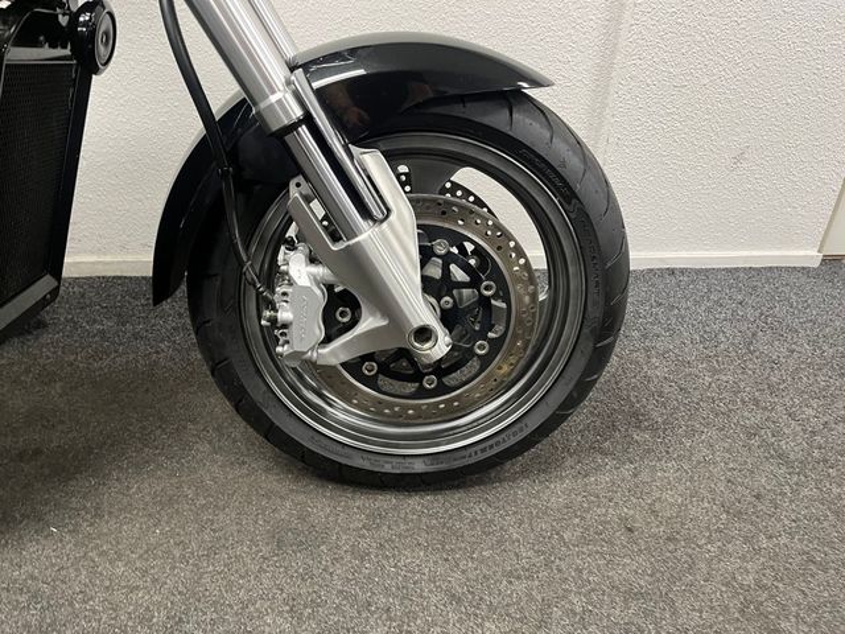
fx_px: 635
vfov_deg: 53.1
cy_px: 317
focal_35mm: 26
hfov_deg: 67.3
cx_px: 422
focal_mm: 5.1
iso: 250
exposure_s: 1/50
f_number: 1.6
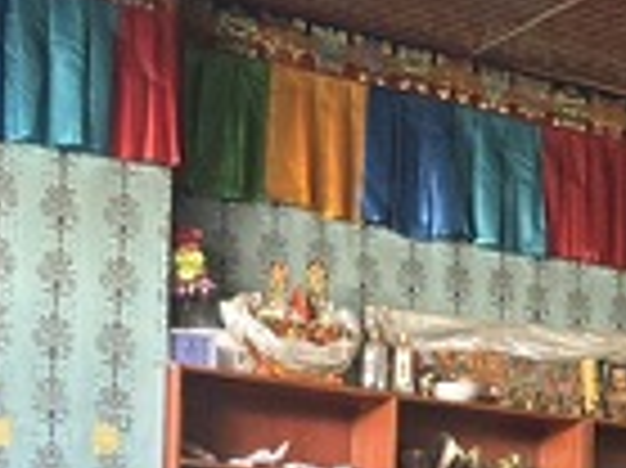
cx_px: 320
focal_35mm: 103
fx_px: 1861
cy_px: 662
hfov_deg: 19.1
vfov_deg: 13.6
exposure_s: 1/30
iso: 200
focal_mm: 2.22
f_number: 2.2
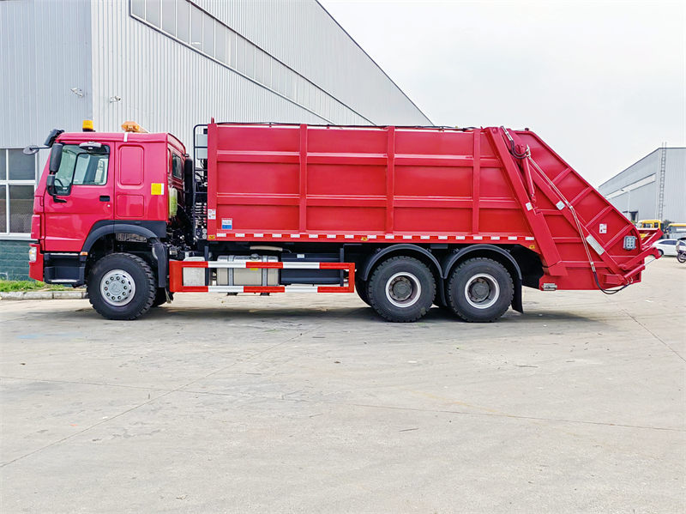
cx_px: 343
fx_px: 634
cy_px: 257
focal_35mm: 32
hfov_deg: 56.8
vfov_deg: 44.1
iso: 50
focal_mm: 5.52
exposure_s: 1/4717
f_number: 1.9
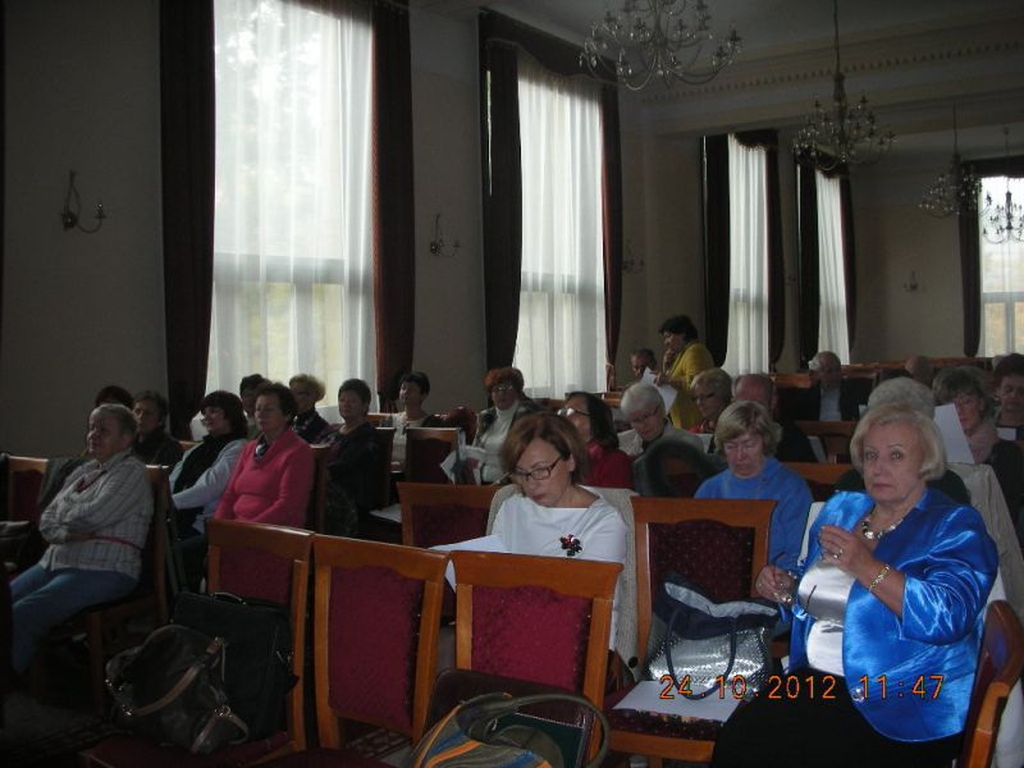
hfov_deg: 52.6
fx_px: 1035
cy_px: 384
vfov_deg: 40.7
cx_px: 512
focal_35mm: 35
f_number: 3
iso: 114
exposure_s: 1/60.1
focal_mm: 5.8
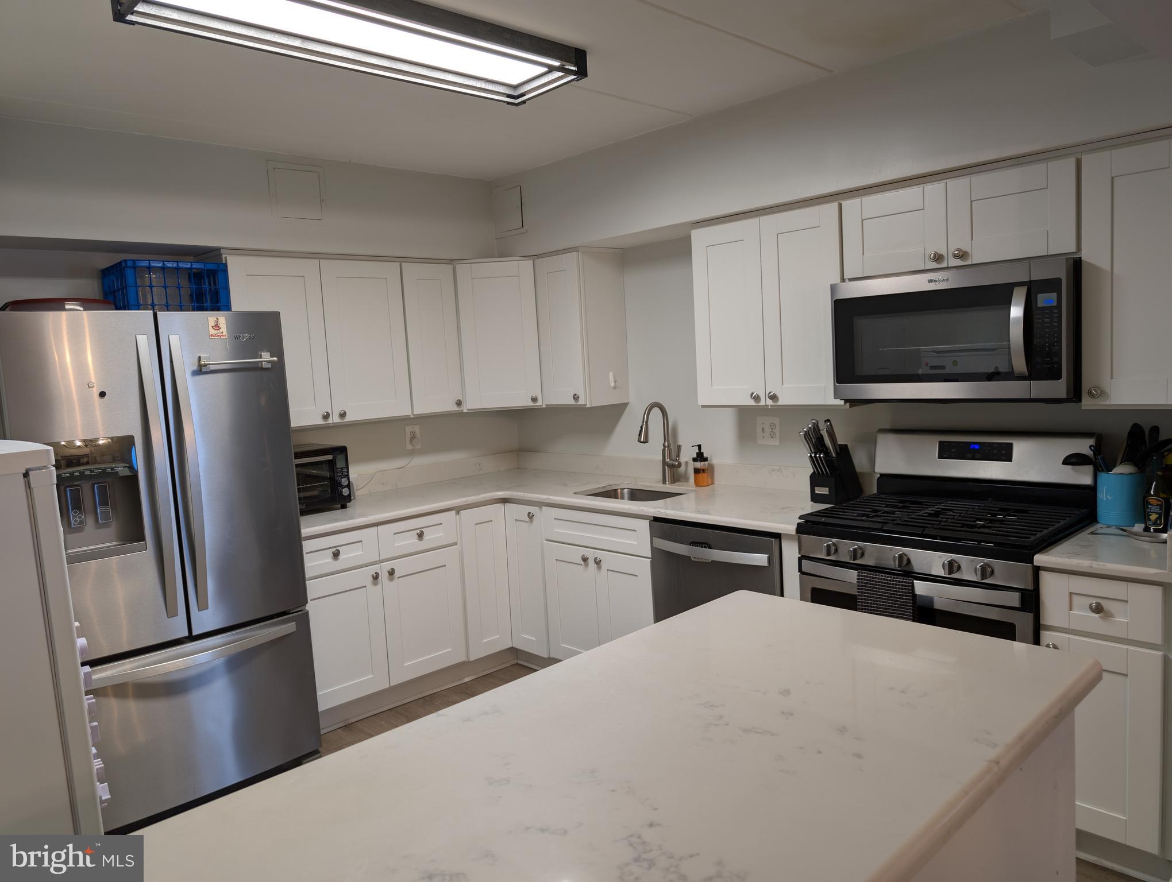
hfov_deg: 71.5
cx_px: 586
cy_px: 441
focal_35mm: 24
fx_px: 814
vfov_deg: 56.9
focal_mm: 6.9
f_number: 1.68
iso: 69
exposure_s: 1/51
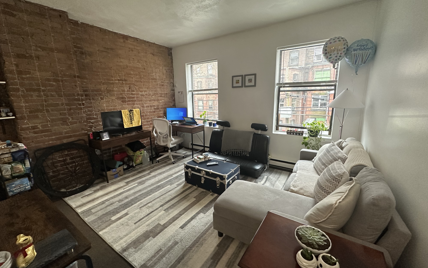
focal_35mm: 15
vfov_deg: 74.8
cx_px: 212
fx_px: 175
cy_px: 130
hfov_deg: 101.5
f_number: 2.2
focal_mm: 2.22
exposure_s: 1/99
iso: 250
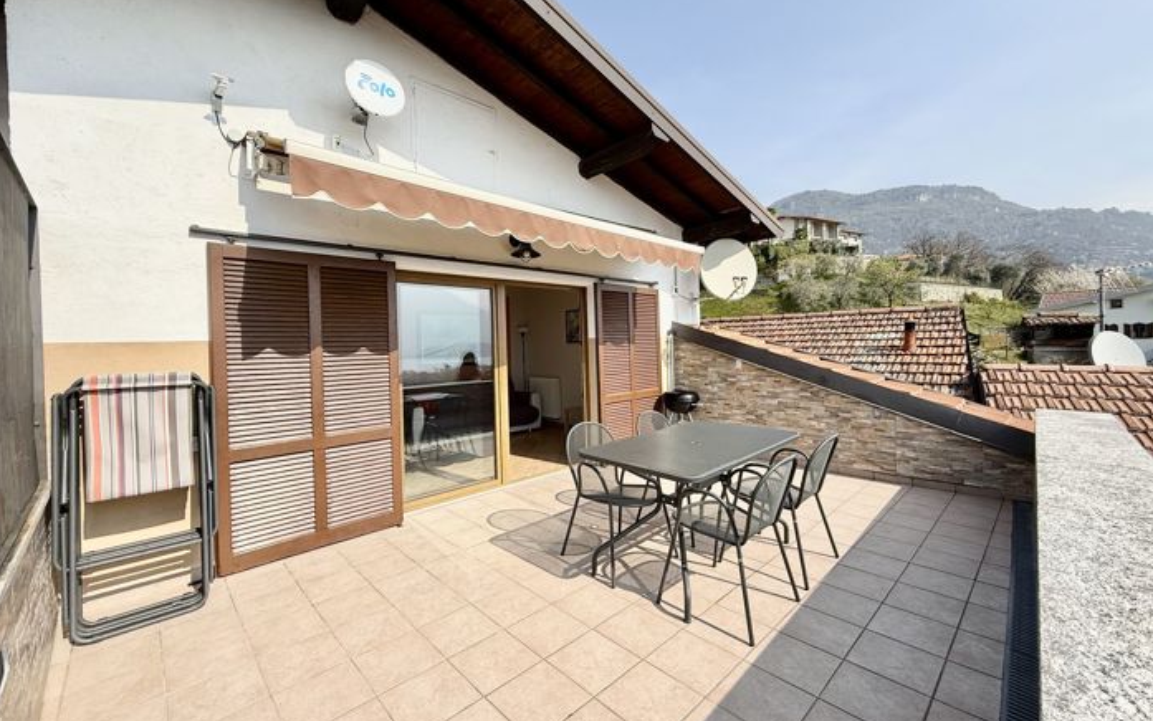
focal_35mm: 15
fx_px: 471
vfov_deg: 74.8
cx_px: 573
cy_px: 347
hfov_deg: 101.4
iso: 50
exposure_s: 1/1698
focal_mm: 2.22
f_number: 2.2
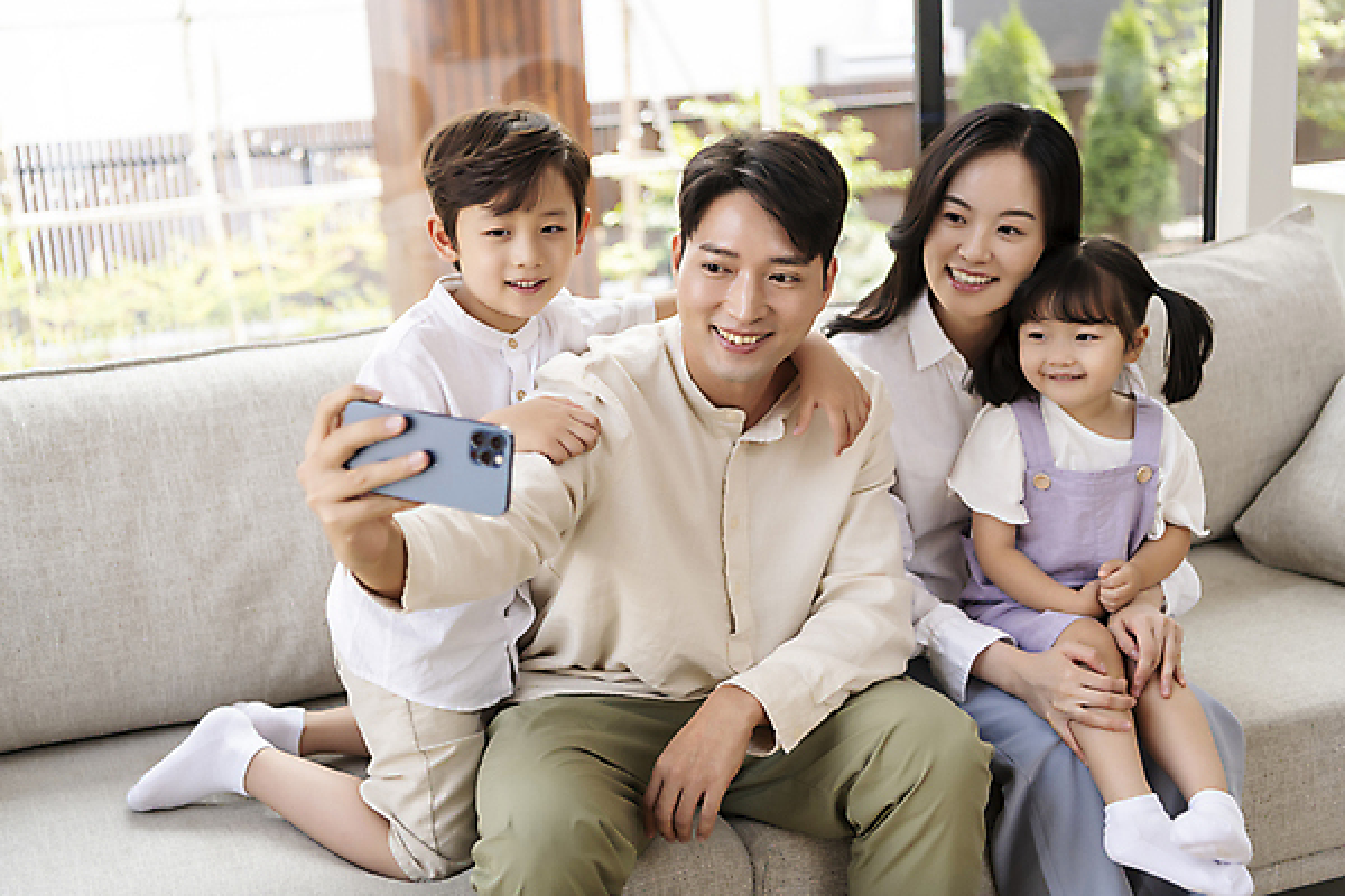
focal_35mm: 48
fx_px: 1793
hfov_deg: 41.1
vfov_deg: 28.1
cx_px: 672
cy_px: 448
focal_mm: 48
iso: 250
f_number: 2.8
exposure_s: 1/160
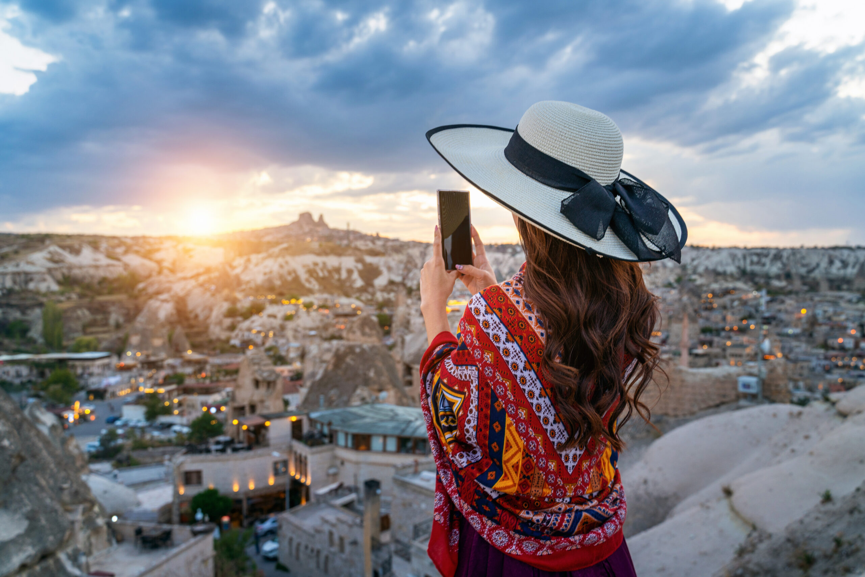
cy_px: 288
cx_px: 432
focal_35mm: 28
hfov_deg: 65.5
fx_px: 673
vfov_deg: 46.4
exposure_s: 1/20
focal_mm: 28
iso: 200
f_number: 5
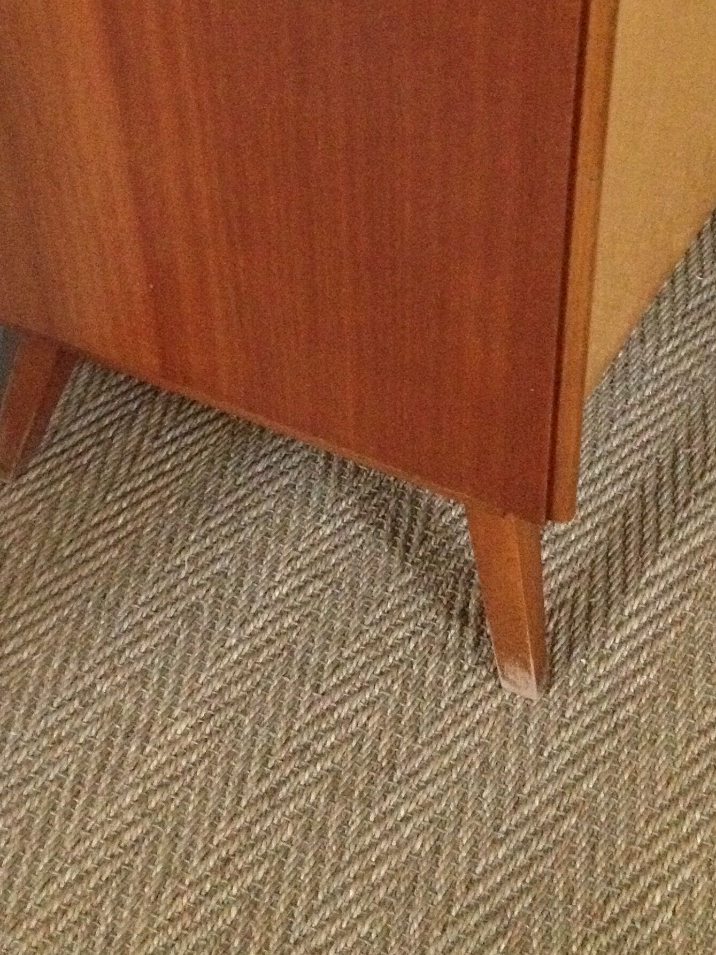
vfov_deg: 29.4
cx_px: 308
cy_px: 149
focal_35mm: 64
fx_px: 1765
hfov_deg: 22.9
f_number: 2.4
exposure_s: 1/15
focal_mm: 4.28
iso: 800
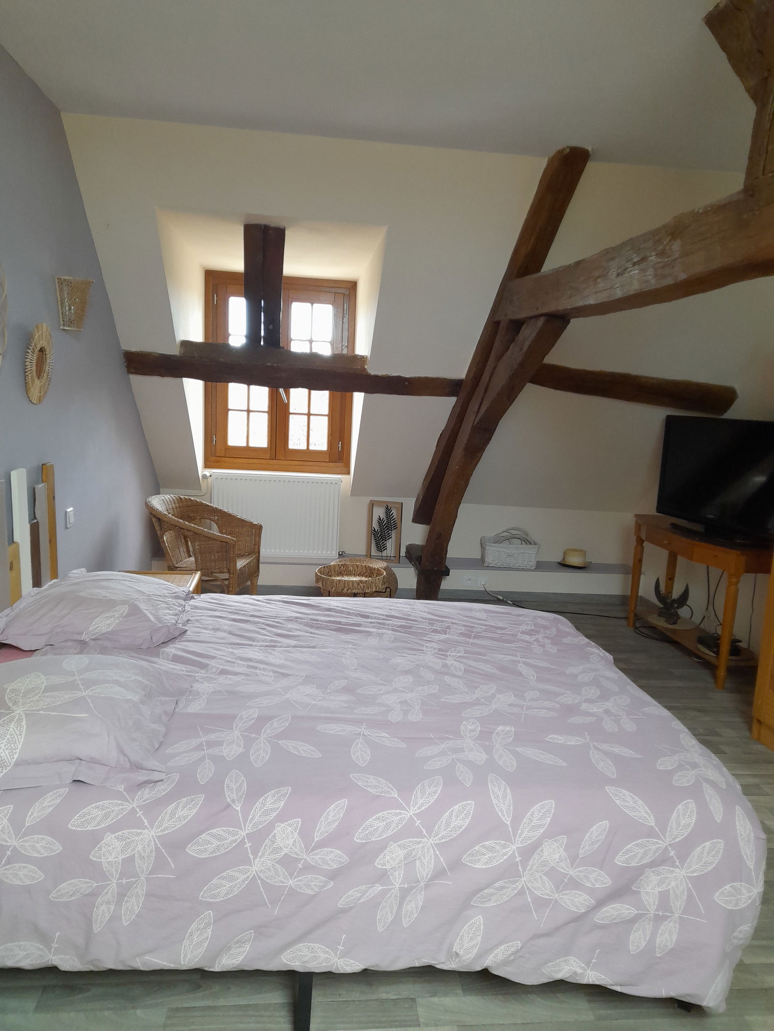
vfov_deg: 69.4
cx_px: 387
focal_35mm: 25
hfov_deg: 54.9
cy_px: 516
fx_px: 745
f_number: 2
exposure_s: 1/60
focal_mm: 4.6
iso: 160
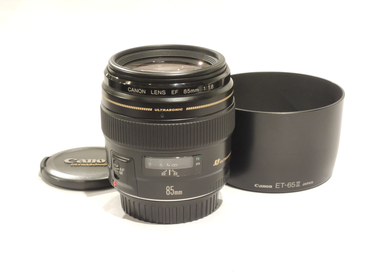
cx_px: 183
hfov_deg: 23.0
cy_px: 138
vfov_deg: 17.4
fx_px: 899
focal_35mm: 85
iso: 500
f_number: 6.3
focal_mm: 15.2
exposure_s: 1/25
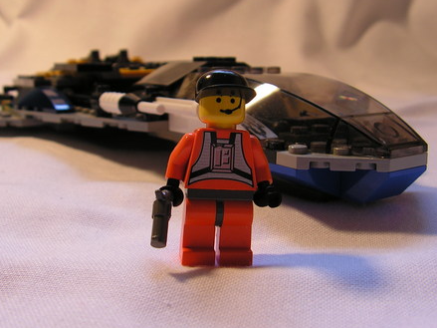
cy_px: 149
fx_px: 530
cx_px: 215
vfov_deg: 34.3
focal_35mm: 42
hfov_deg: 44.8
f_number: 3.2
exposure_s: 1/40
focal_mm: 6
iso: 80
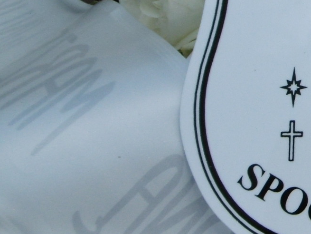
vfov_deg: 19.3
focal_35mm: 75
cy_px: 27
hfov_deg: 22.0
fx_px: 674
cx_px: 453
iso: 100
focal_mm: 4.3
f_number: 7.8
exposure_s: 1/250
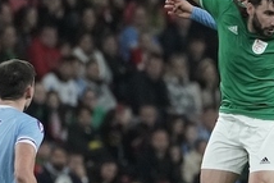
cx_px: 200
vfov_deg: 1.0
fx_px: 10312
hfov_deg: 1.5
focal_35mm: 1354
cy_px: 150
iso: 6400
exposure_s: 1/1000
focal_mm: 400
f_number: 5.6
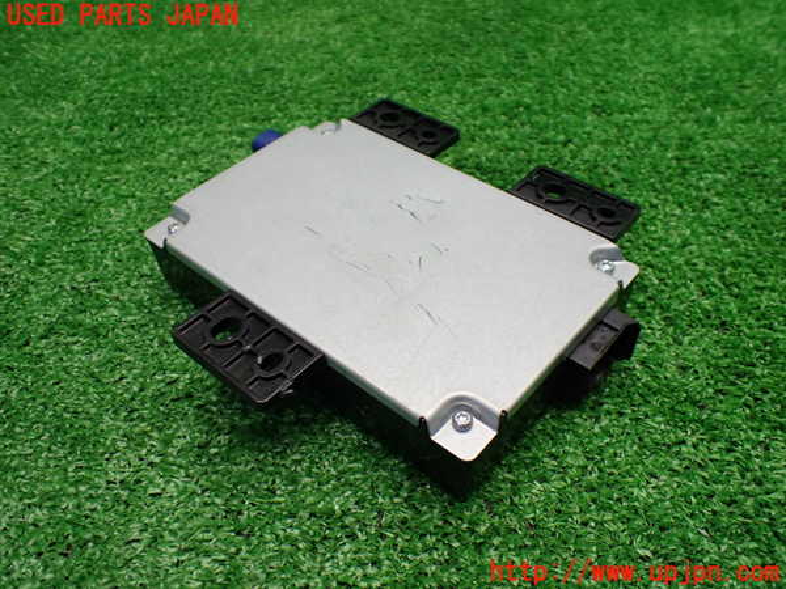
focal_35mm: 30
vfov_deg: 46.8
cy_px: 294
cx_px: 393
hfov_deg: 60.0
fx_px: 681
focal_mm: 5.4
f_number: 2.3
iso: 400
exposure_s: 1/125
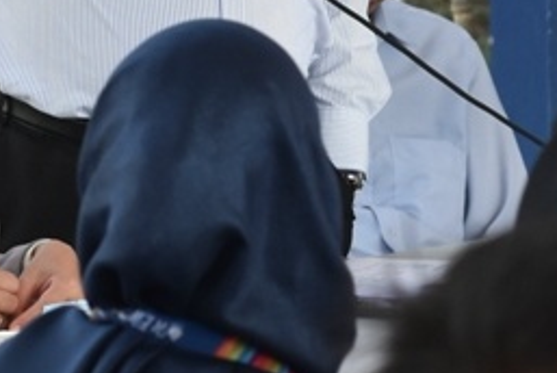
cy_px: -123
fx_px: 6475
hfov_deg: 4.9
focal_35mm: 418
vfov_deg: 3.3
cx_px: 173
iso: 400
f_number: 5
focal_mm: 70
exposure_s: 1/400
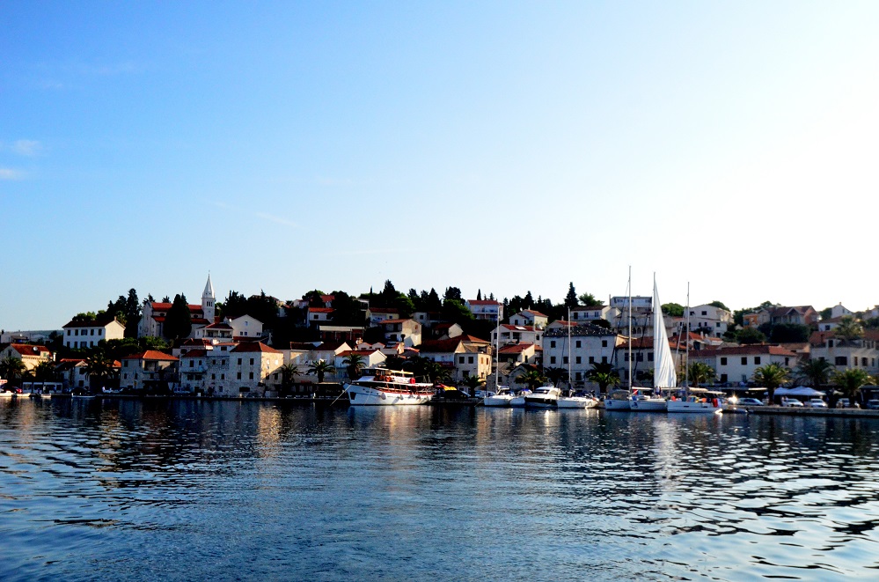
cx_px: 440
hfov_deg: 53.2
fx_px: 877
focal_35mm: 36
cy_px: 291
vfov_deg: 36.7
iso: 3200
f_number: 6.3
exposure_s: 1/8000
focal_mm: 24
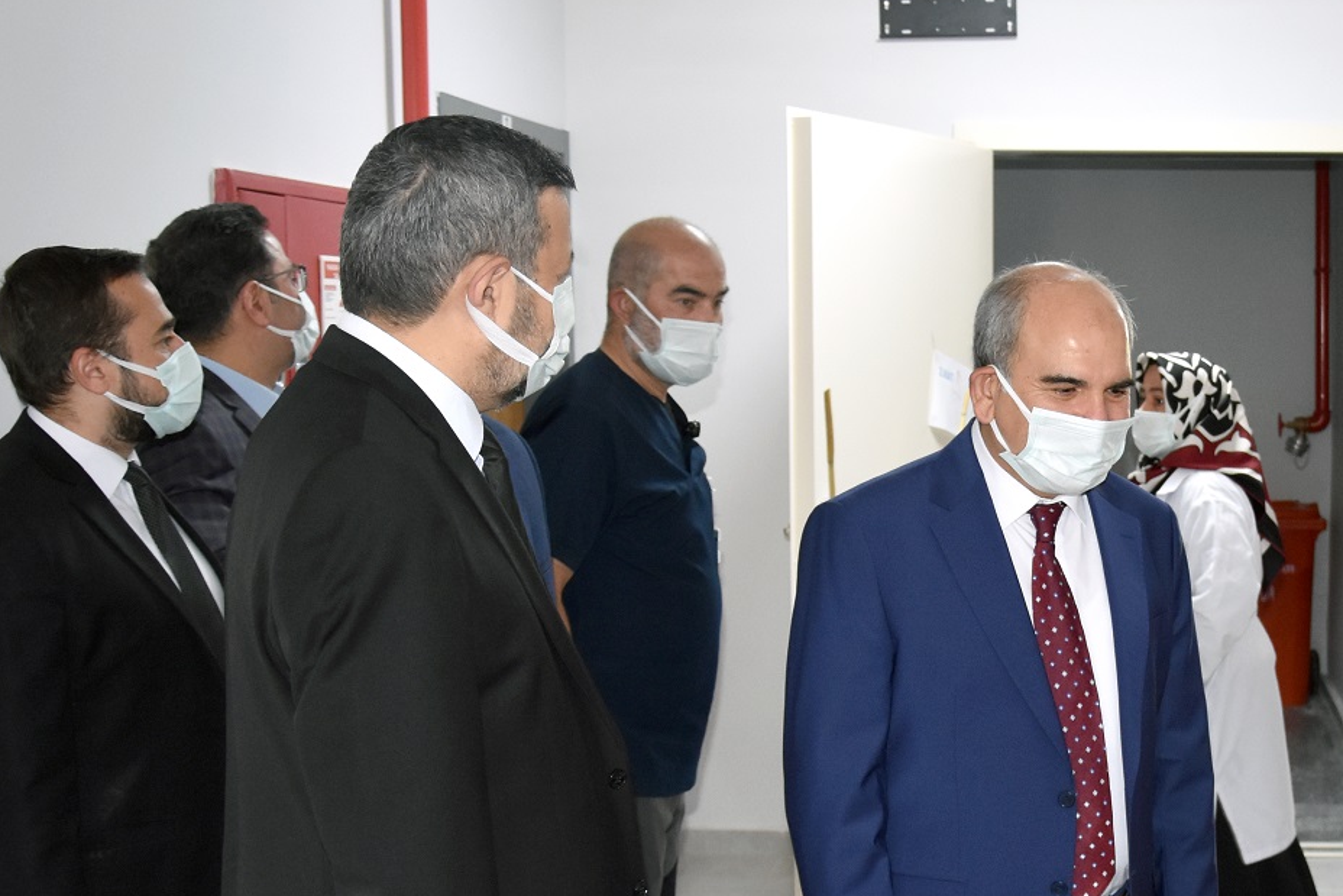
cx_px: 1083
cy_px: 643
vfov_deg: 21.1
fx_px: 2388
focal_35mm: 64
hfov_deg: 30.6
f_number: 3.8
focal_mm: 22
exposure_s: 1/60
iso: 1100
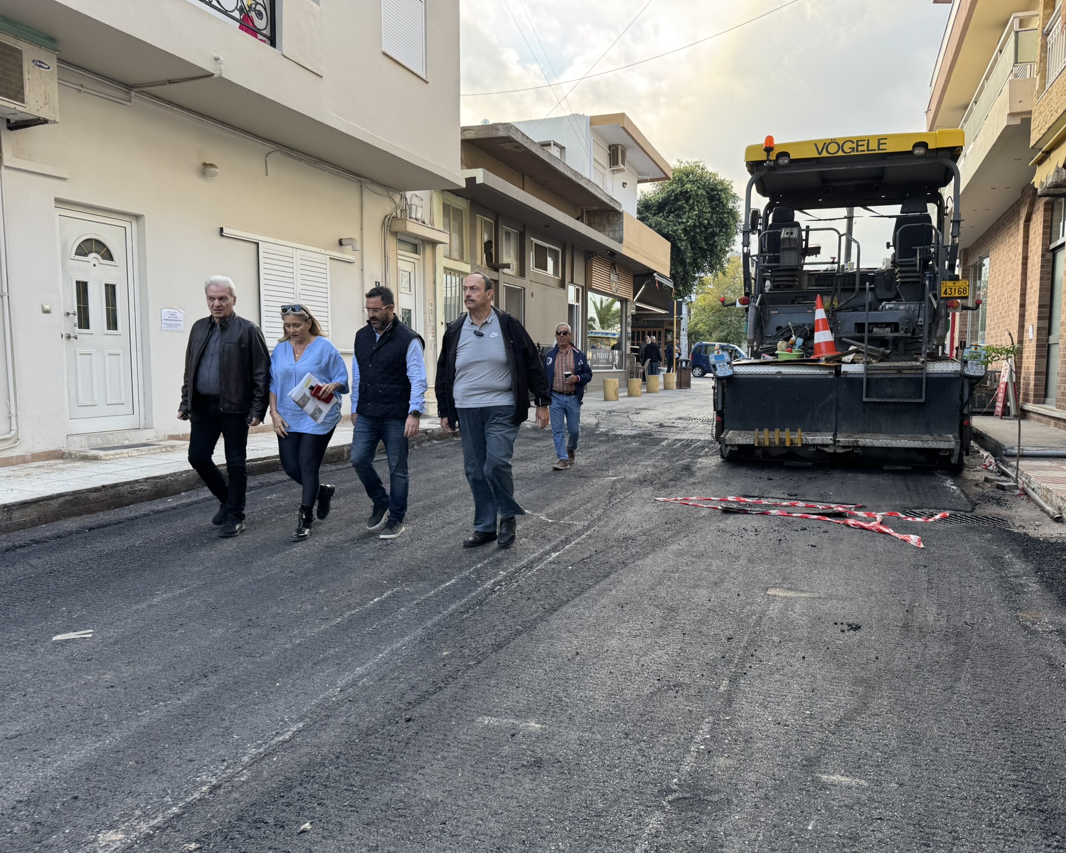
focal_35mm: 26
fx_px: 820
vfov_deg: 54.9
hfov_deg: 66.0
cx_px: 567
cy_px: 443
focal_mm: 6.76
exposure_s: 1/323
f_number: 1.78
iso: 80
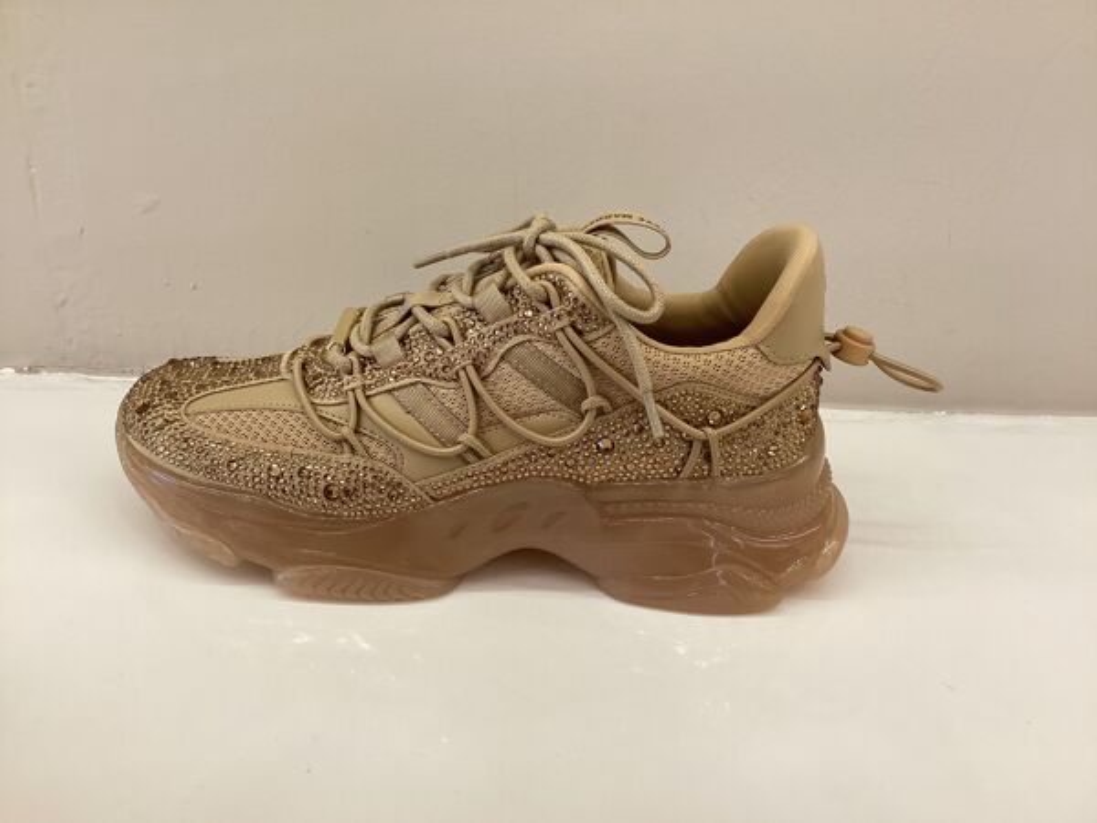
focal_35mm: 31
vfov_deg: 45.4
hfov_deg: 58.4
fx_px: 982
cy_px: 412
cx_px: 548
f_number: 2.4
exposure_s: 1/100
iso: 64
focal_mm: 3.3
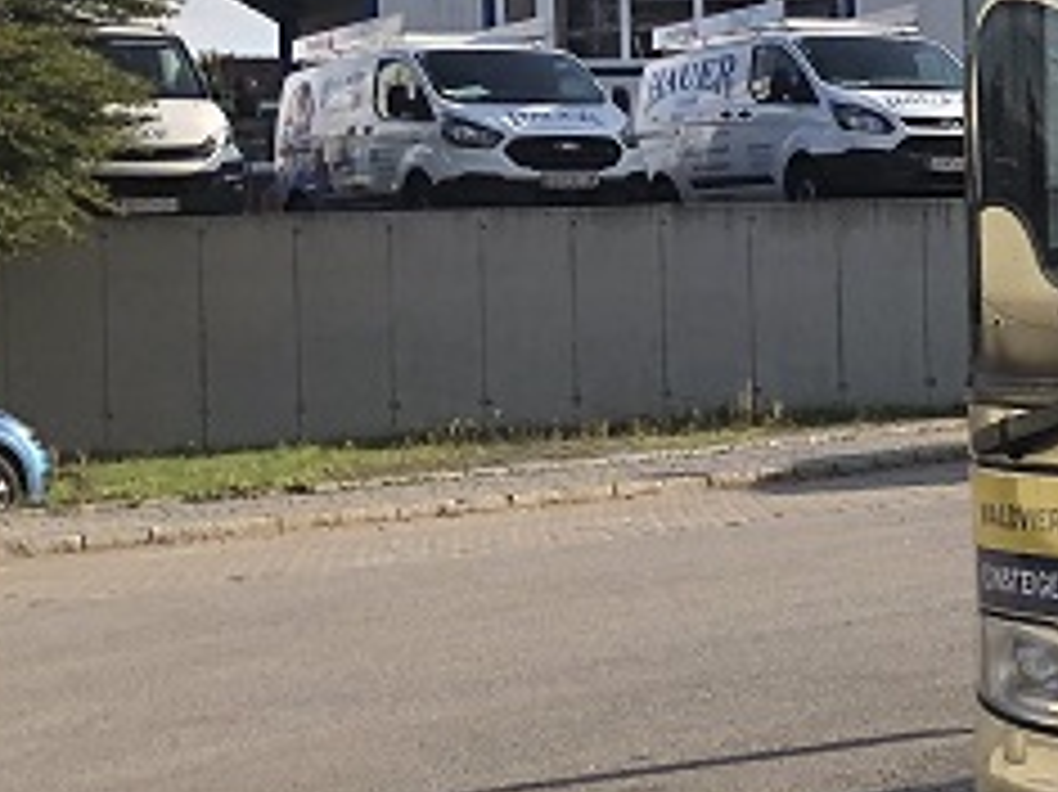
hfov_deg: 14.0
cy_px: 270
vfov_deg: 12.1
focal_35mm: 122
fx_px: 3727
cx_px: 2021
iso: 20
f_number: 1.8
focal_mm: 4
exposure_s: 1/2288
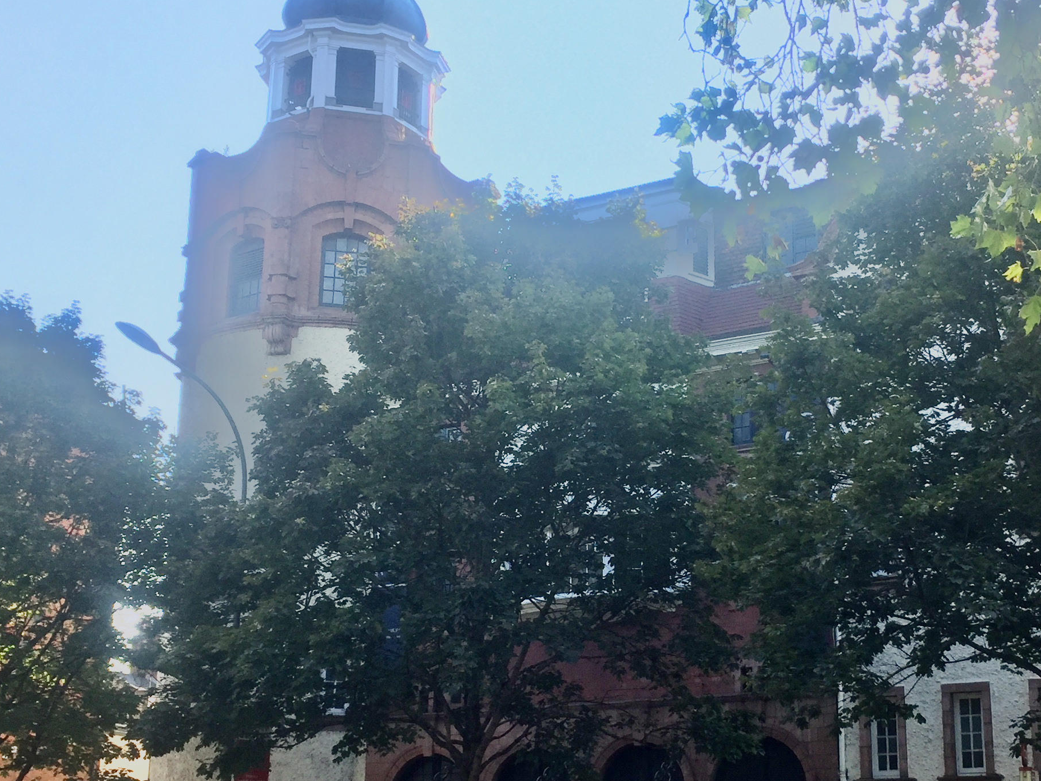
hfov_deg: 36.6
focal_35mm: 52
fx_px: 1564
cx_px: 651
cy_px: 486
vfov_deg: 27.9
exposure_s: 1/608
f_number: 2.2
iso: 32
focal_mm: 4.15
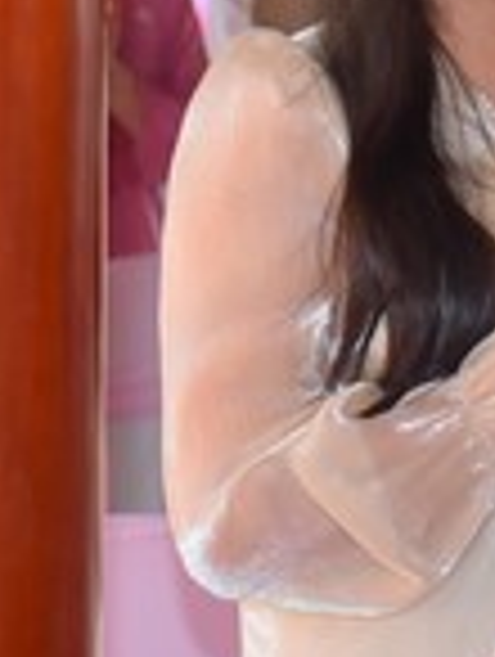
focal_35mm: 265
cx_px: 1278
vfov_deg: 7.4
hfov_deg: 5.4
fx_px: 5038
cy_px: -70
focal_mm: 62
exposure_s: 1/160
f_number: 5
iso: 1000
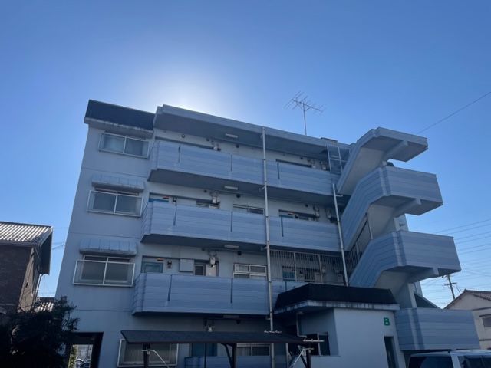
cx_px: 246
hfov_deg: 67.3
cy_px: 184
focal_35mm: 26
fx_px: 369
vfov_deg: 53.1
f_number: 1.6
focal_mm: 4.2
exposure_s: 1/4651
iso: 32
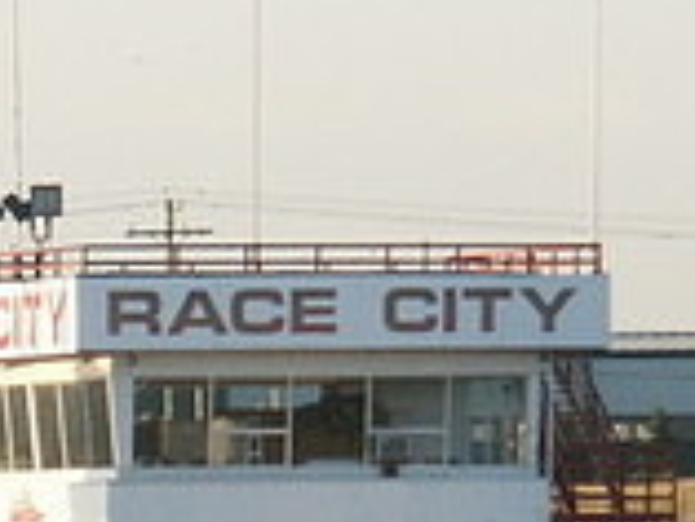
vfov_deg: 1.7
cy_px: 756
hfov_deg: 2.2
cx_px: -567
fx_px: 17742
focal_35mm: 883
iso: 100
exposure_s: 1/180
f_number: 5.6
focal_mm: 43.86
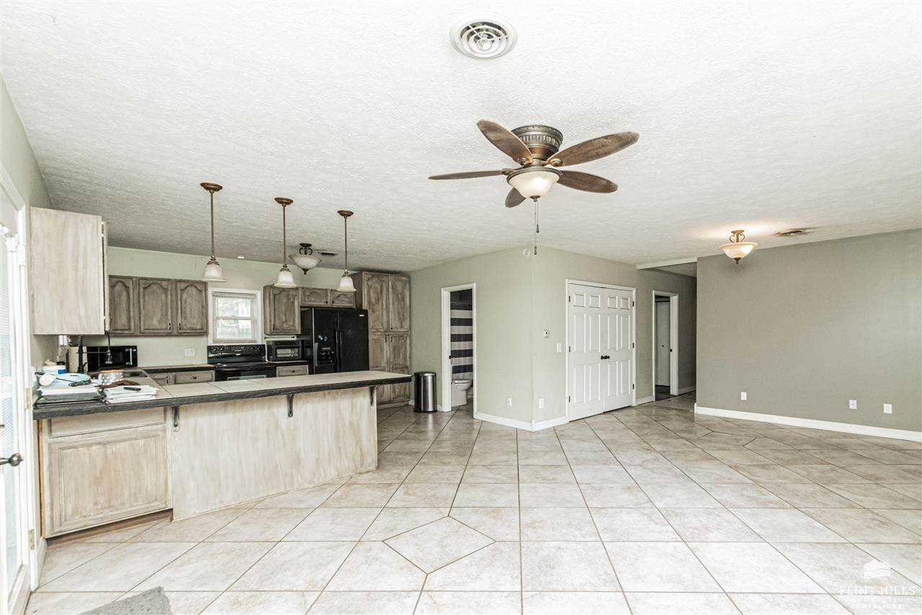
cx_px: 461
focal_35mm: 15
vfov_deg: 77.3
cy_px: 308
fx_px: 384
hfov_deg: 100.4
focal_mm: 10
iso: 2500
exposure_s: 1/60
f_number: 10
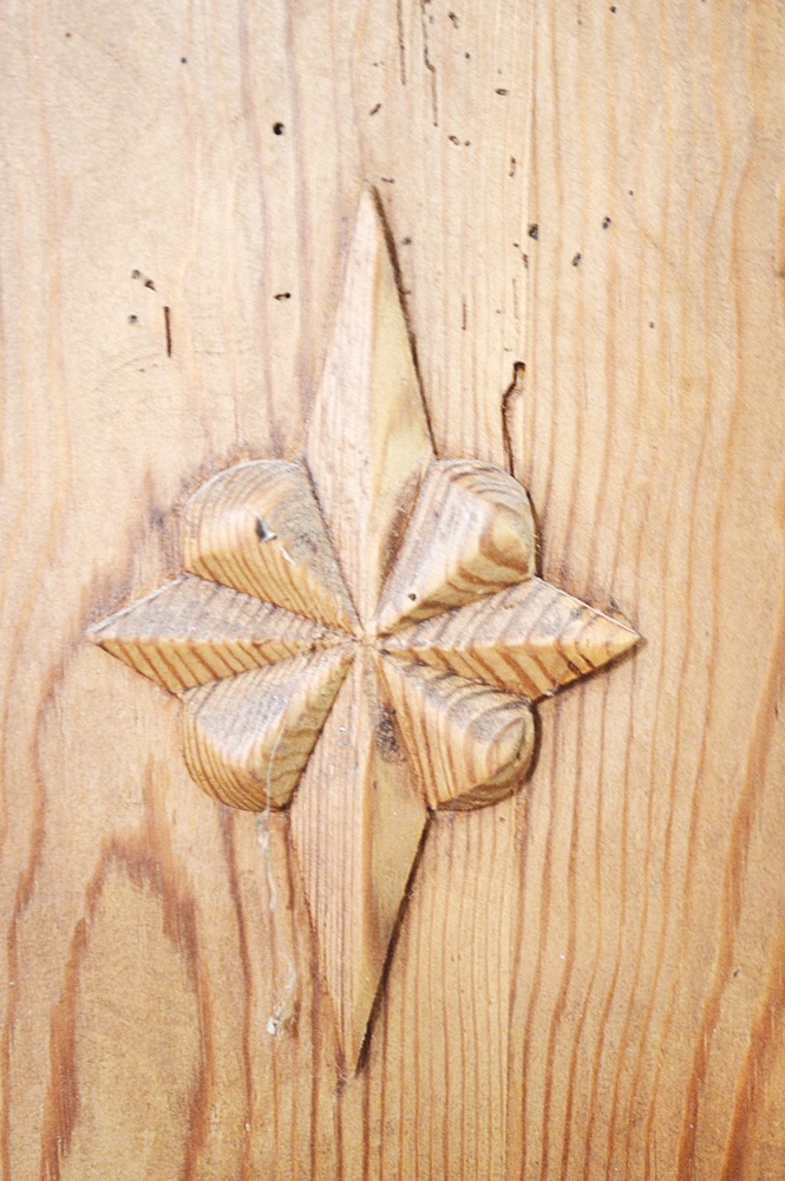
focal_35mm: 69
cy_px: 590
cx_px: 392
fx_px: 2261
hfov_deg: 19.7
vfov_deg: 29.3
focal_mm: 46
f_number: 5.3
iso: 1600
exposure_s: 1/15
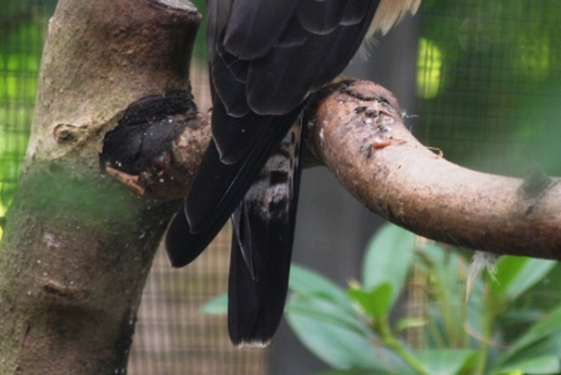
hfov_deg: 3.3
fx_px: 9793
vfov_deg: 2.2
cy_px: -37
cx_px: 560
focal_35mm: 628
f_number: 4.8
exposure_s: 1/60
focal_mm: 170
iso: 320
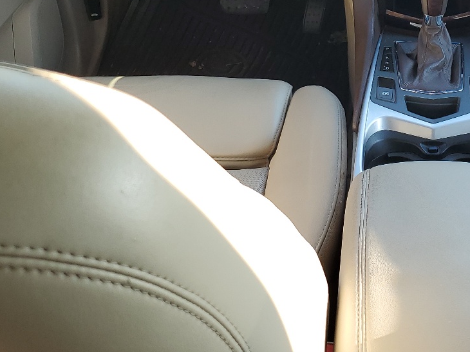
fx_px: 774
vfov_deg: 25.0
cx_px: 399
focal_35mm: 57
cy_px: 48
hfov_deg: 32.5
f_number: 1.5
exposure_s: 1/169
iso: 50
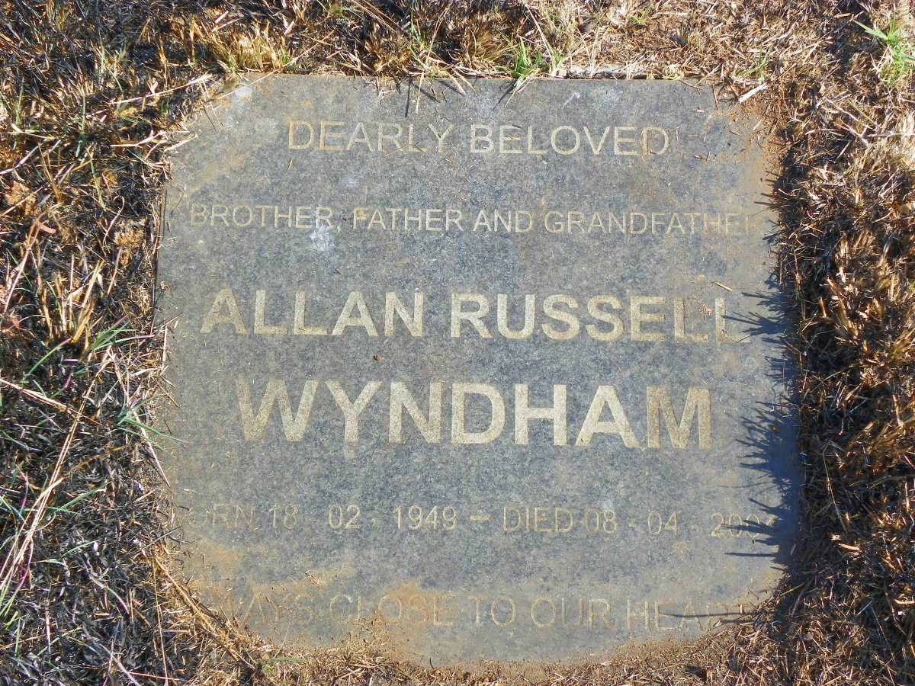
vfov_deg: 17.8
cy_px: 343
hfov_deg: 23.6
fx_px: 2194
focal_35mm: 83
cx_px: 458
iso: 64
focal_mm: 14.7
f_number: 4
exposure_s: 1/200
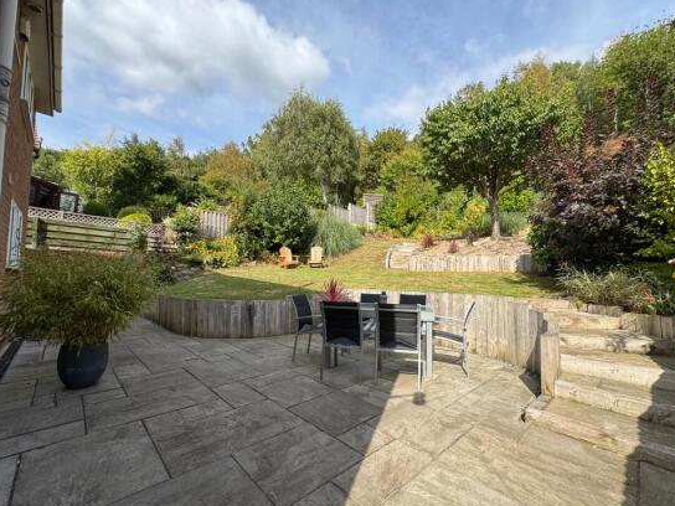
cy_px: 267
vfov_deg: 81.7
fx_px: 292
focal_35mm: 15
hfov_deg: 98.1
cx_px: 355
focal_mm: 2.22
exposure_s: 1/1110
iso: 50
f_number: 2.2
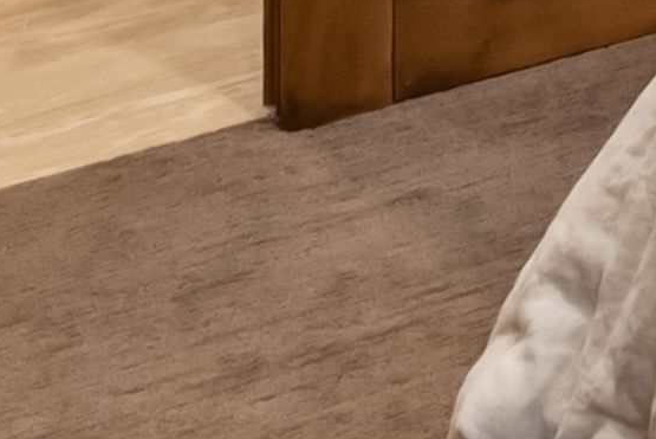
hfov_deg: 11.9
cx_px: 1877
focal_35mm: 107
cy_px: -980
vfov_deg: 9.4
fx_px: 1951
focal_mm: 14
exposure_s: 1/20
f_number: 8
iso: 800
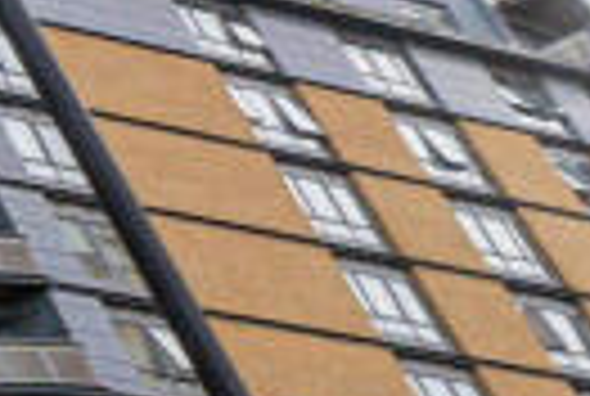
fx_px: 1922
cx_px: -1599
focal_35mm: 117
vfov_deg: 11.7
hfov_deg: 9.0
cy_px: 16
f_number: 7.1
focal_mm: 10
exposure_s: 1/160
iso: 320
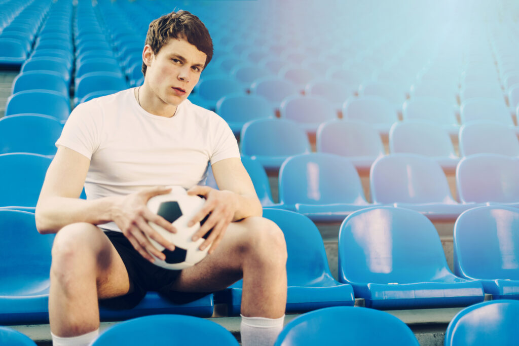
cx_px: 260
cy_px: 173
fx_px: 721
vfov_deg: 27.0
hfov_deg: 39.6
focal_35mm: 50
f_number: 1.4
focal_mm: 50
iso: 100
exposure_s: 1/640
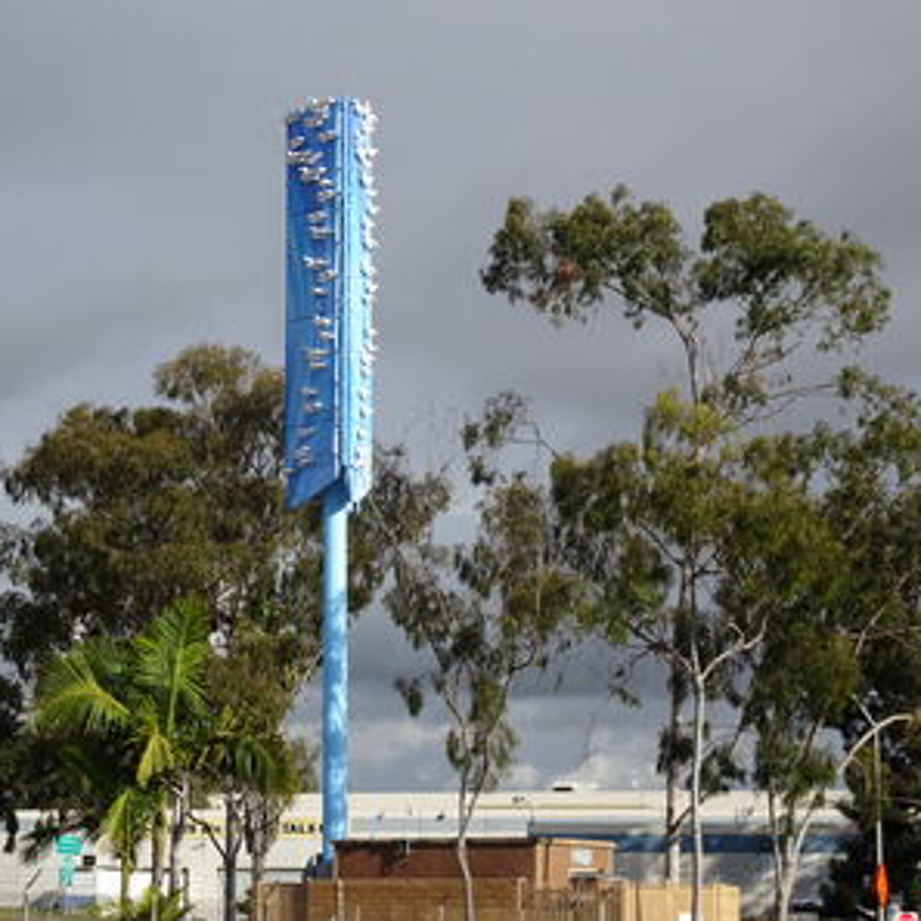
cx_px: 310
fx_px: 2799
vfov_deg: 18.7
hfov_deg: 18.6
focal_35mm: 93
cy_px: 462
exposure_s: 1/500
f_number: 5
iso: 80
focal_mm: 13.26
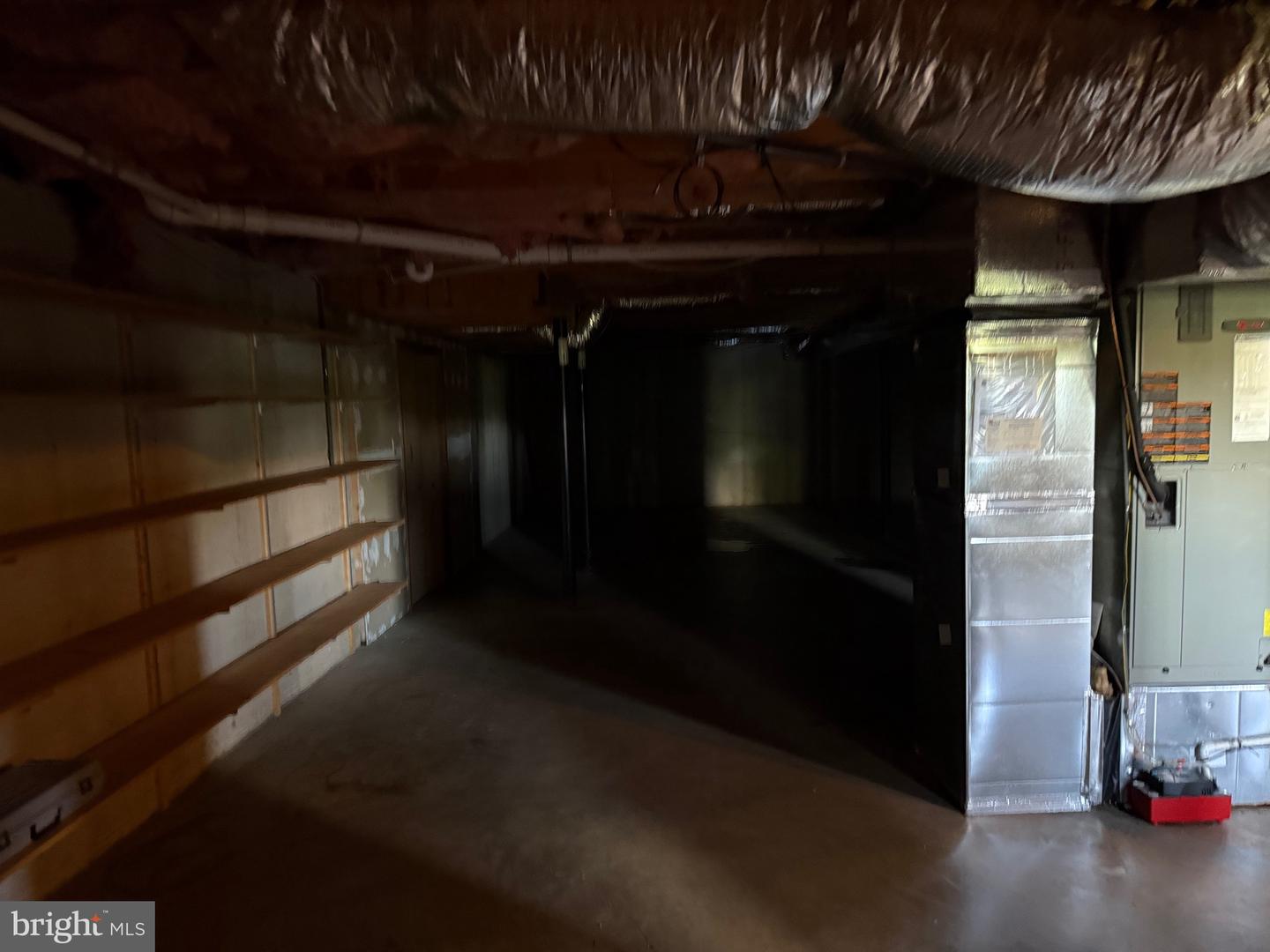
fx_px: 881
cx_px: 635
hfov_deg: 71.6
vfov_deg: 56.8
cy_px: 476
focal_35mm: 24
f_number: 1.78
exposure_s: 1/30
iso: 1600
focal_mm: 6.76
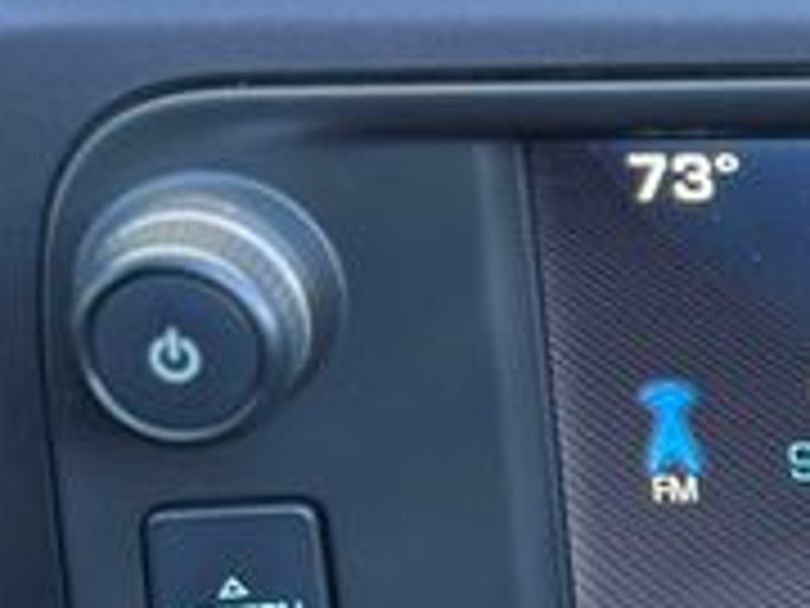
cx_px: 1192
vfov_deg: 8.6
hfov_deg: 11.1
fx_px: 4001
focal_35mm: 171
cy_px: 694
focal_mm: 6.86
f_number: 1.78
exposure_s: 1/60
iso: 125
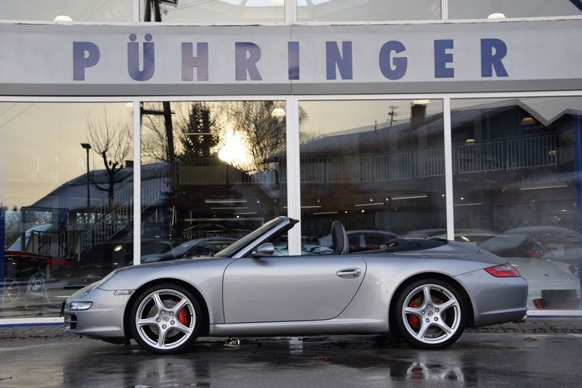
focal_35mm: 52
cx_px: 291
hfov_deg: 37.9
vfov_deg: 25.8
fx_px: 849
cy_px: 194
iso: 360
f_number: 8
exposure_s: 1/250
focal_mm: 35
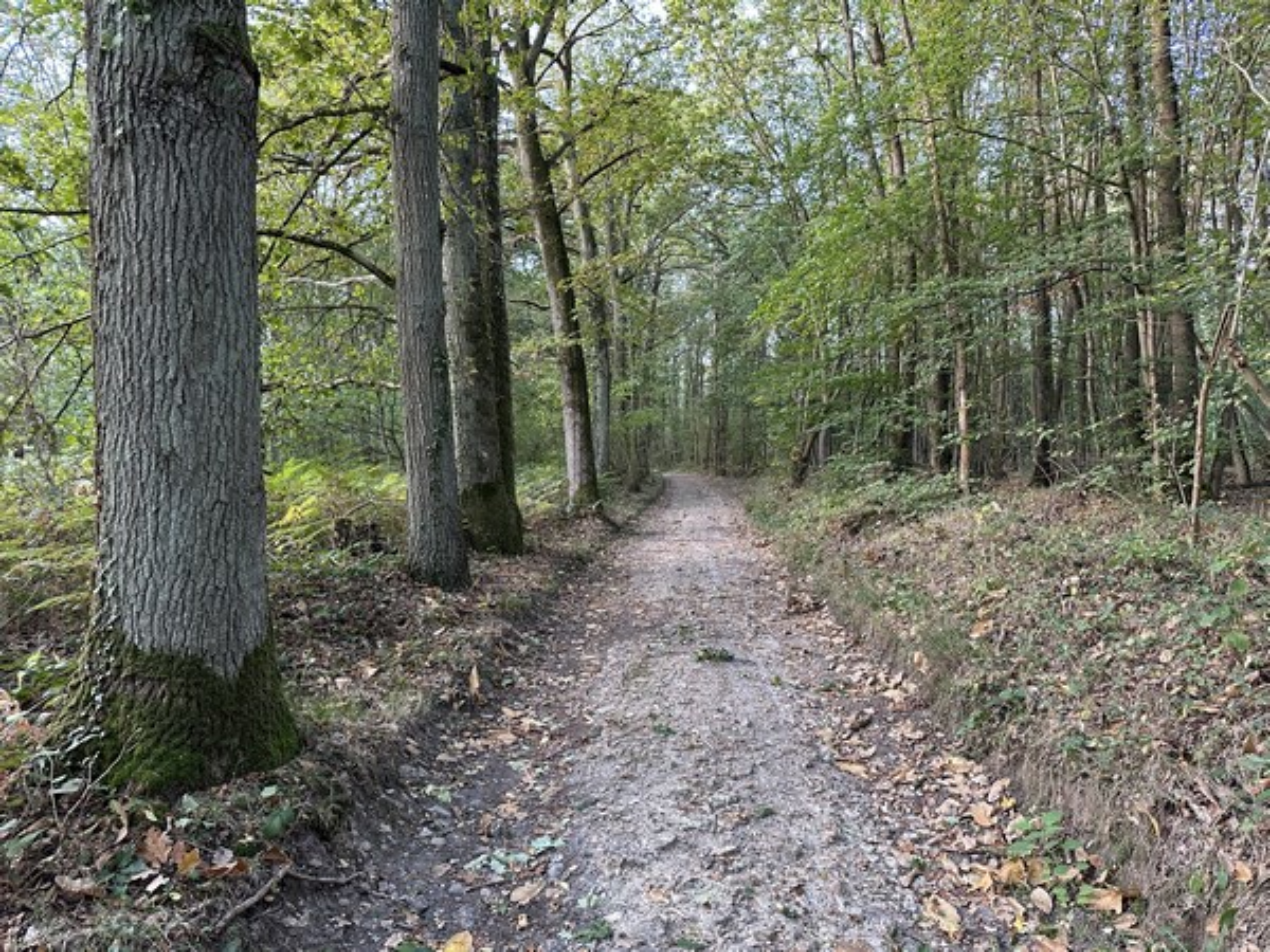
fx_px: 881
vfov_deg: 56.8
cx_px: 635
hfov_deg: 71.6
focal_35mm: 24
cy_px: 476
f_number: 1.78
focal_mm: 6.86
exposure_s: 1/60
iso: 250
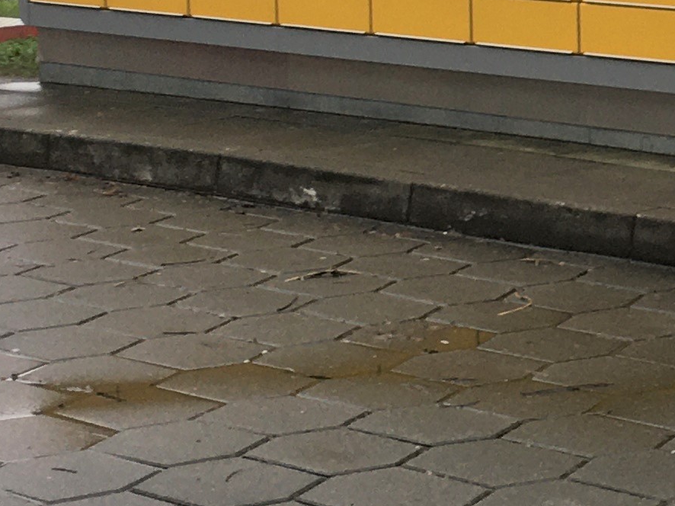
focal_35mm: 132
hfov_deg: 14.4
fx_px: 2573
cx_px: 863
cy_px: -18
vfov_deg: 11.1
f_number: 2.2
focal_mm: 4.15
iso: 32
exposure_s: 1/100
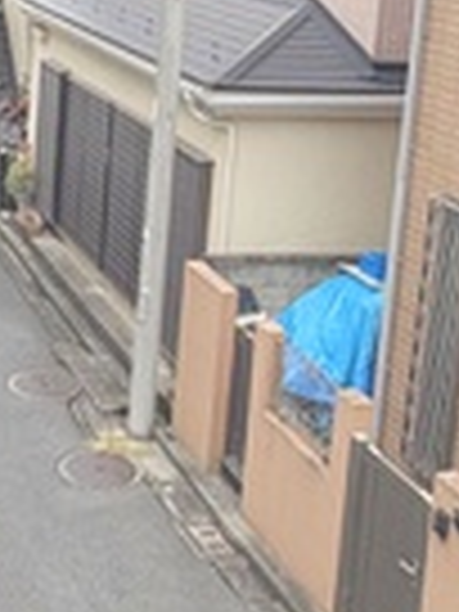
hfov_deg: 20.3
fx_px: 1273
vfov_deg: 26.3
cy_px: 90
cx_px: 106
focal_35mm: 72
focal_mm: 2.22
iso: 100
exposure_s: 1/99
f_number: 2.2
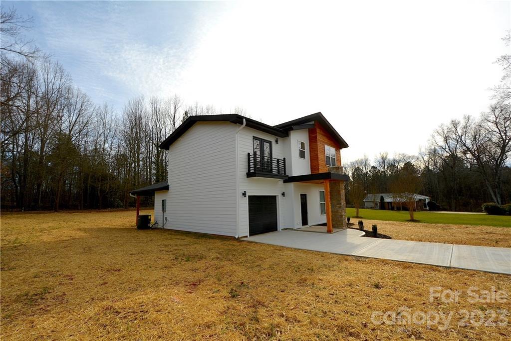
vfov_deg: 77.3
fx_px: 213
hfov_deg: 100.4
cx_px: 256
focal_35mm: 15
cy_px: 170
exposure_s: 1/200
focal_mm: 10
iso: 100
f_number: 10
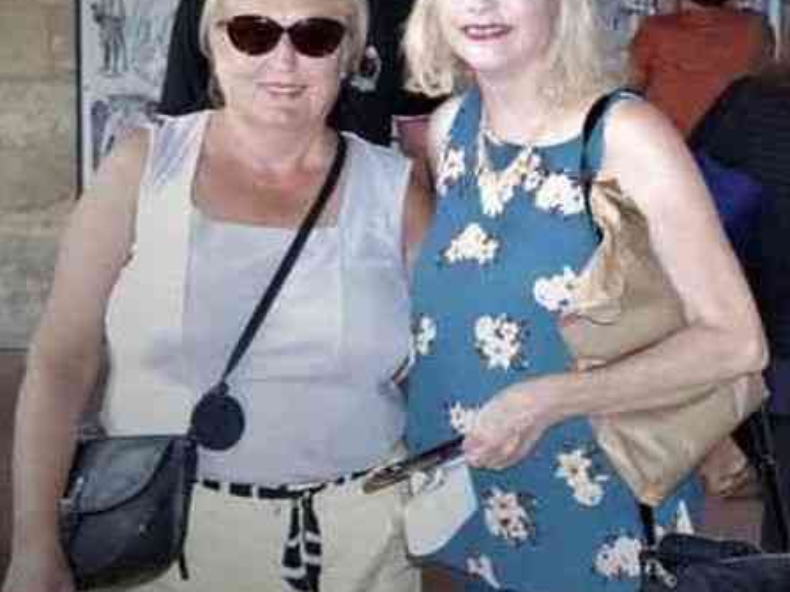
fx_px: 2350
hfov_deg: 18.7
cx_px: 723
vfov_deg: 14.2
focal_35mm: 103
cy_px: 80
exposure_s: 1/180
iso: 3200
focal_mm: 32.5
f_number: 8
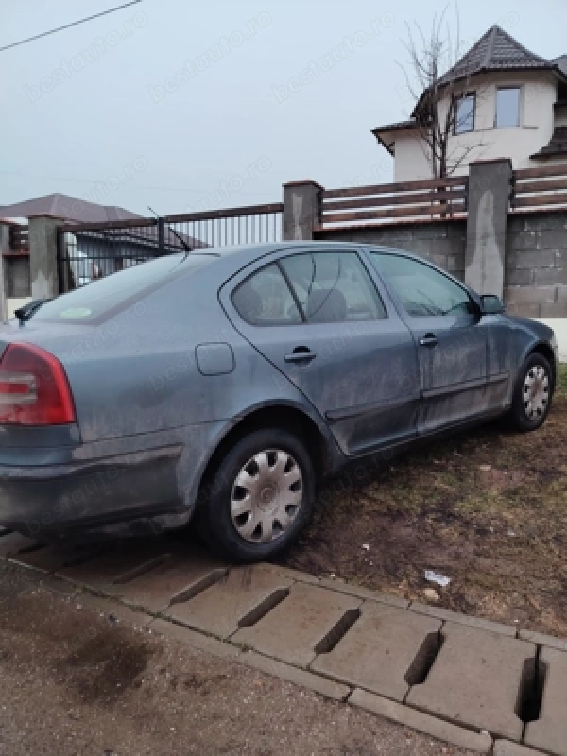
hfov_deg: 56.8
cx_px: 284
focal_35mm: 24
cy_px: 378
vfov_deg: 71.6
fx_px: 524
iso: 244
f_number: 1.75
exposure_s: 1/50
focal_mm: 5.25
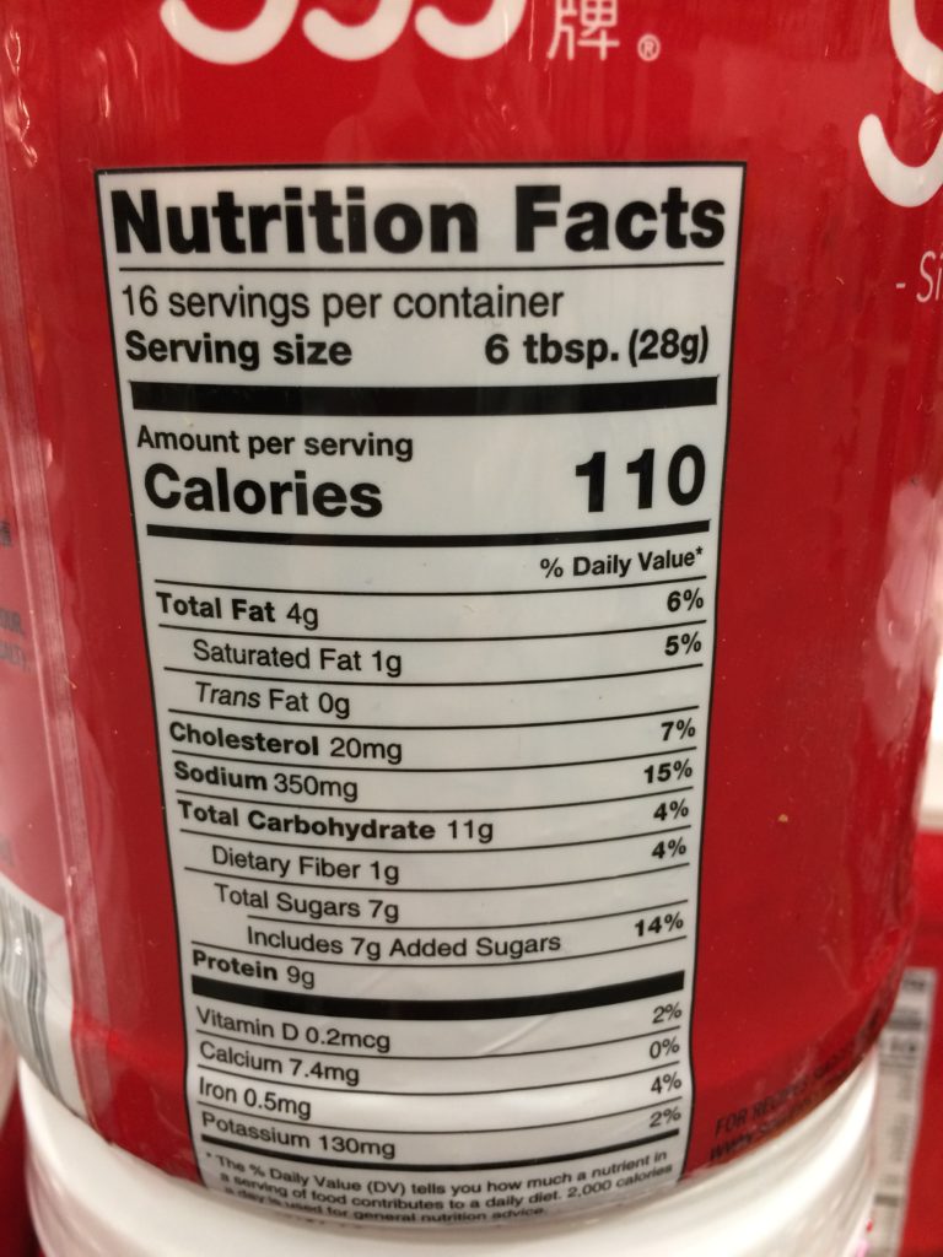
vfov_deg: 61.7
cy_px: 628
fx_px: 1053
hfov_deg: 48.2
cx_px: 472
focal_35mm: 29
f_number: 2.2
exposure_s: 1/30
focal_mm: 4.15
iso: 125
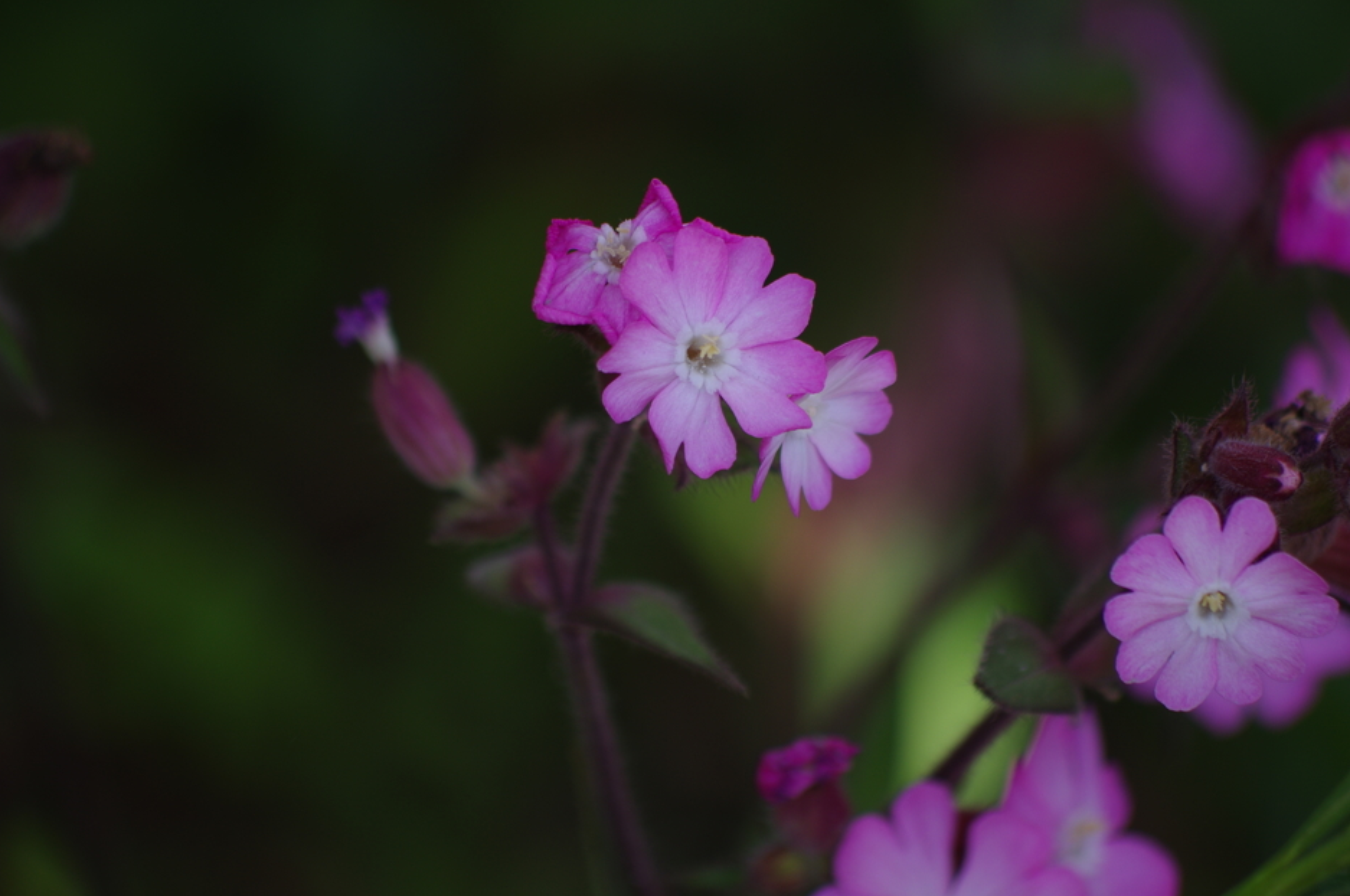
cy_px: 413
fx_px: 18424
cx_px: 733
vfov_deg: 2.8
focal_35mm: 492
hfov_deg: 4.2
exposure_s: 1/250
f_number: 5.8
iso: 100
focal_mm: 300
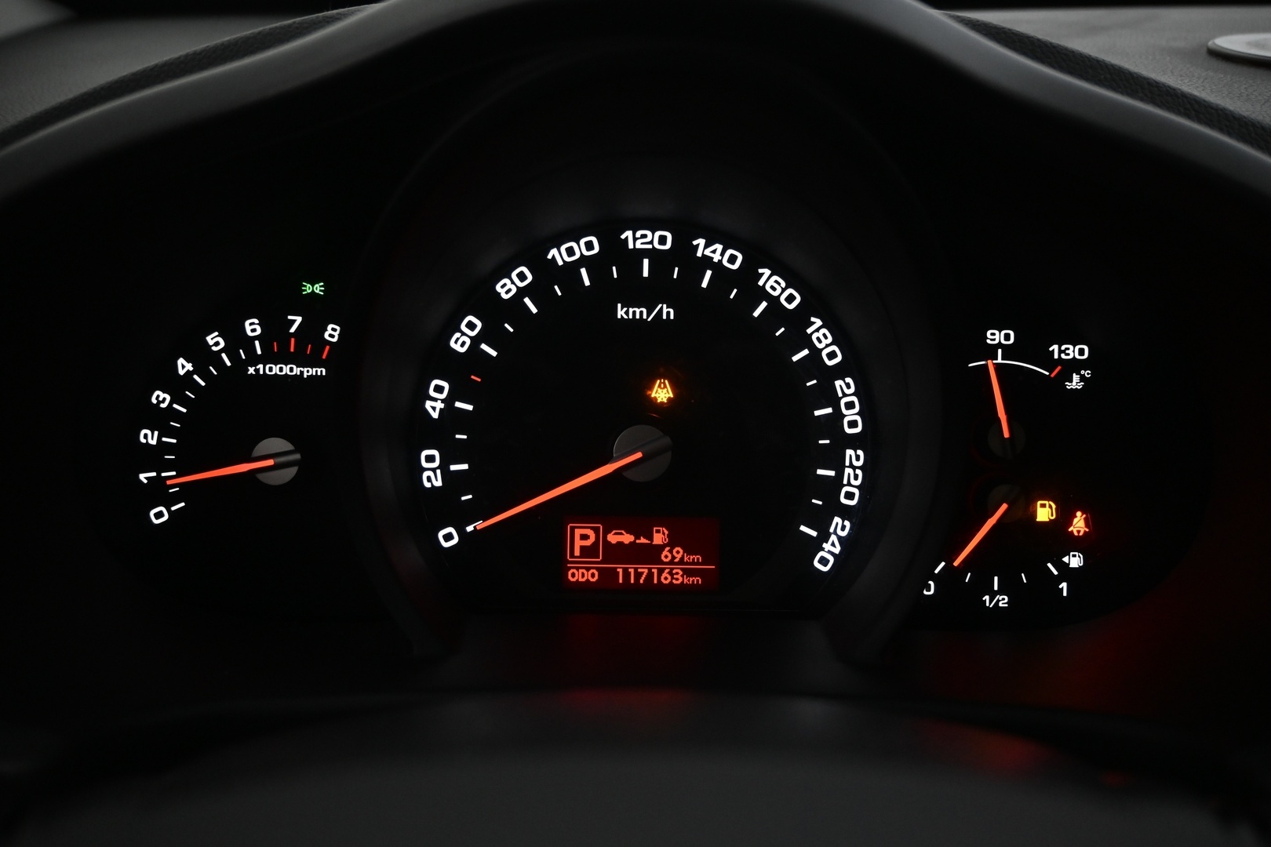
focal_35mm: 32
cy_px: 424
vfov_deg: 40.8
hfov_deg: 58.3
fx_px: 1139
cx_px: 636
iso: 1600
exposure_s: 1/30
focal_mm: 21.5
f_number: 4
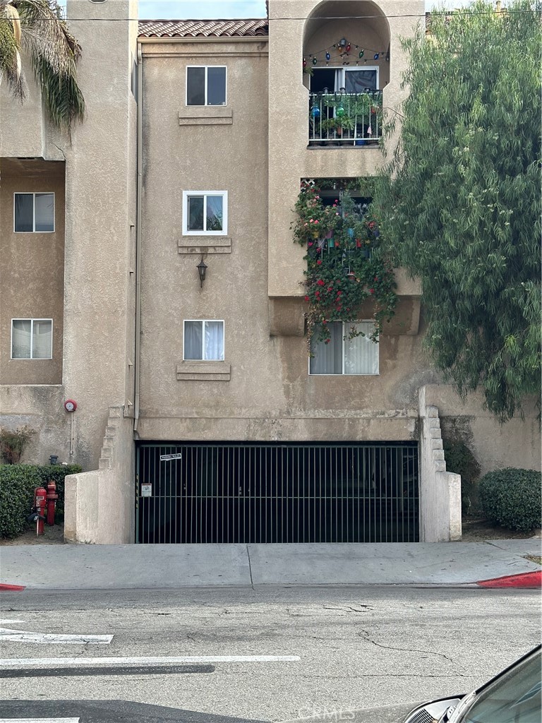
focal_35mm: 48
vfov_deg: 39.7
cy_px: 362
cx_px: 271
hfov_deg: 30.3
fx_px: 1002
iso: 64
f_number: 1.78
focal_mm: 6.86
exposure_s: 1/944
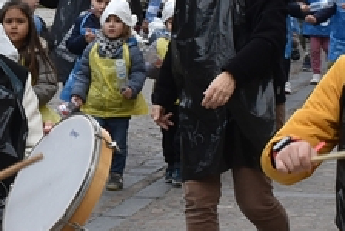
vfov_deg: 5.7
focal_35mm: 241
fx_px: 2313
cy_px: 106
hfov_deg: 8.5
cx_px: -3
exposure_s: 1/250
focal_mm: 30
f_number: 8
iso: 280
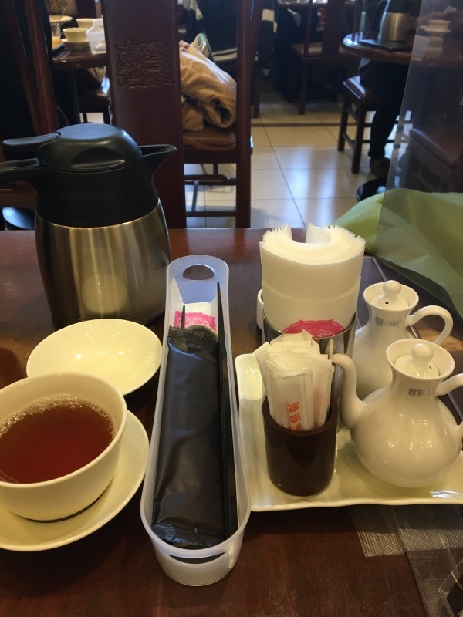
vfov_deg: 61.7
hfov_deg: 48.2
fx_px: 517
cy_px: 308
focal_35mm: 29
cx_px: 232
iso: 100
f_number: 2.2
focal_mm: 4.15
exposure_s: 1/33
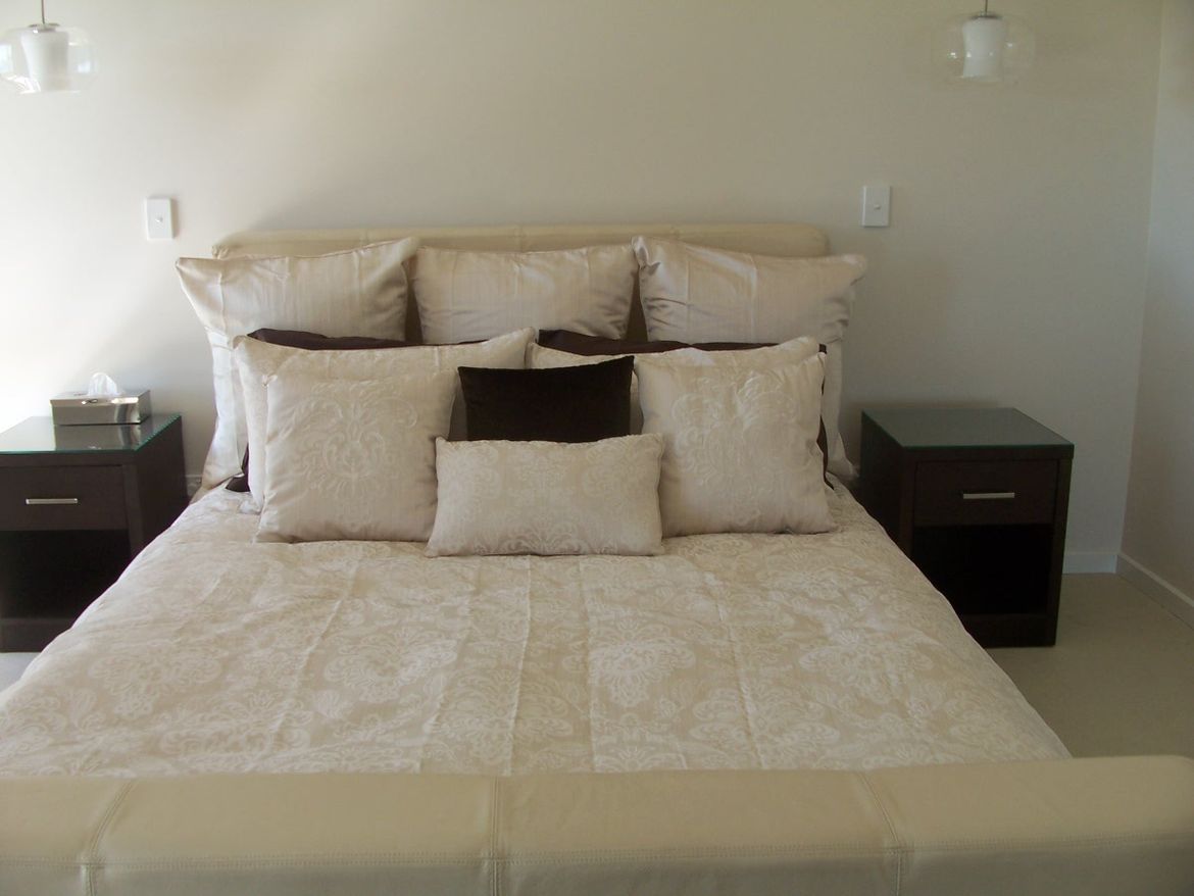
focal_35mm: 35
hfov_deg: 52.6
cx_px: 597
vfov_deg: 40.7
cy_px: 448
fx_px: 1207
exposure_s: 1/90
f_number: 2.8
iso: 80
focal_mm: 6
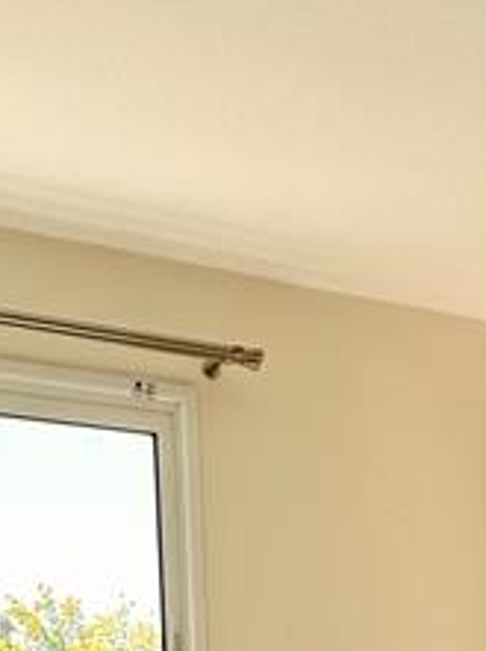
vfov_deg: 23.8
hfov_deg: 21.9
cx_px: 457
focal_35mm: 65
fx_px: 1220
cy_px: 975
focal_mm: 2.22
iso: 40
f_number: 2.2
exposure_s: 1/651
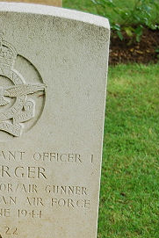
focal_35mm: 153
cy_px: 256
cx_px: -7
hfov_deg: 8.9
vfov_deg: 13.2
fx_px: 1012
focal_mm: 46
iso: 200
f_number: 6.3
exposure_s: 1/160
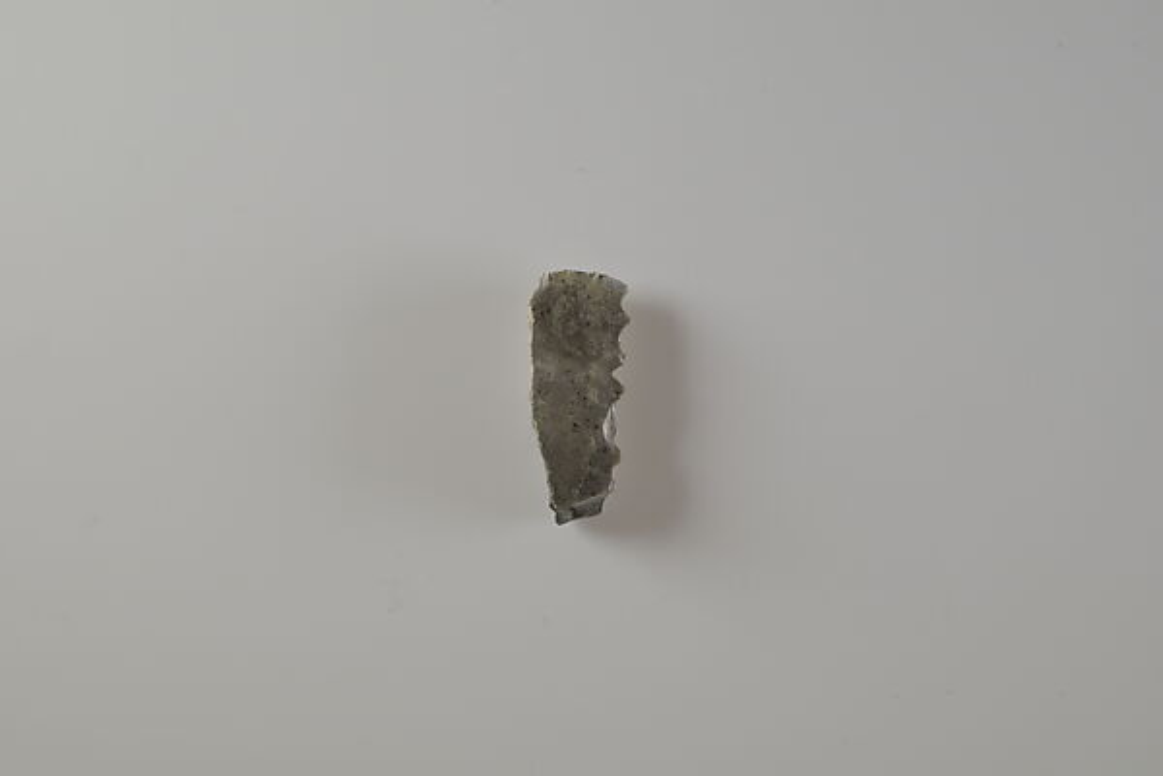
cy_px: 388
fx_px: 1938
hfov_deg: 33.4
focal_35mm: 60
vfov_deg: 22.6
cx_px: 582
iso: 125
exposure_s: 1/25
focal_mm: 40
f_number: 14
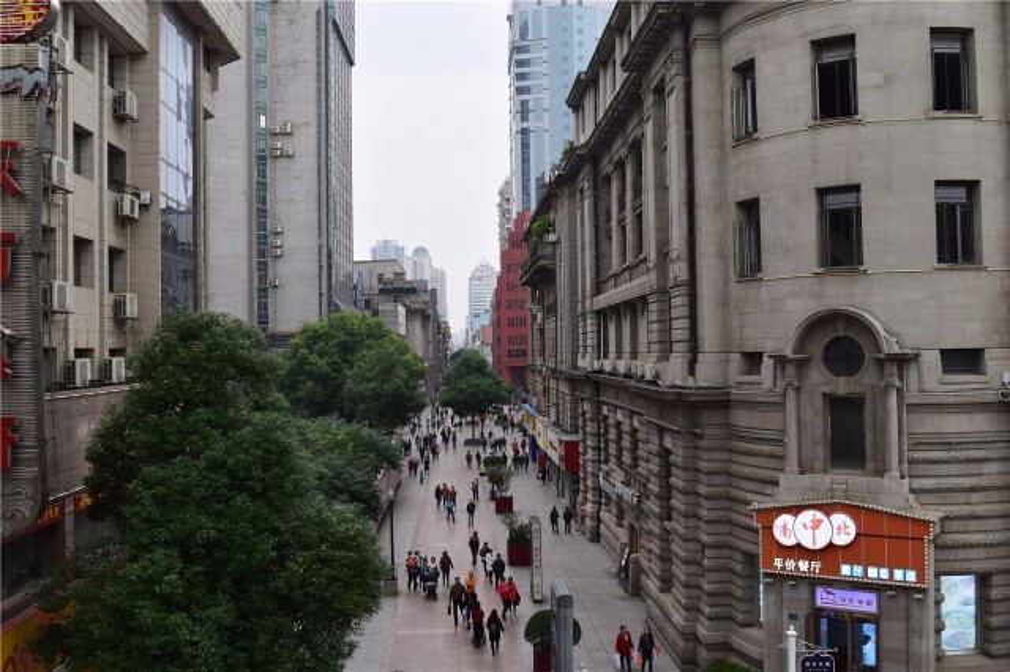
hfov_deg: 51.3
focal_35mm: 38
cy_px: 336
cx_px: 505
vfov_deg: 35.5
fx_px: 1051
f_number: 8
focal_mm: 25
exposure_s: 1/60
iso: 100
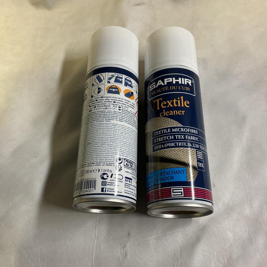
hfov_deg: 47.2
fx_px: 305
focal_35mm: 35
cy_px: 134
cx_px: 130
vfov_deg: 47.2
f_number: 1.8
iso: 100
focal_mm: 3
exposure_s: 1/50
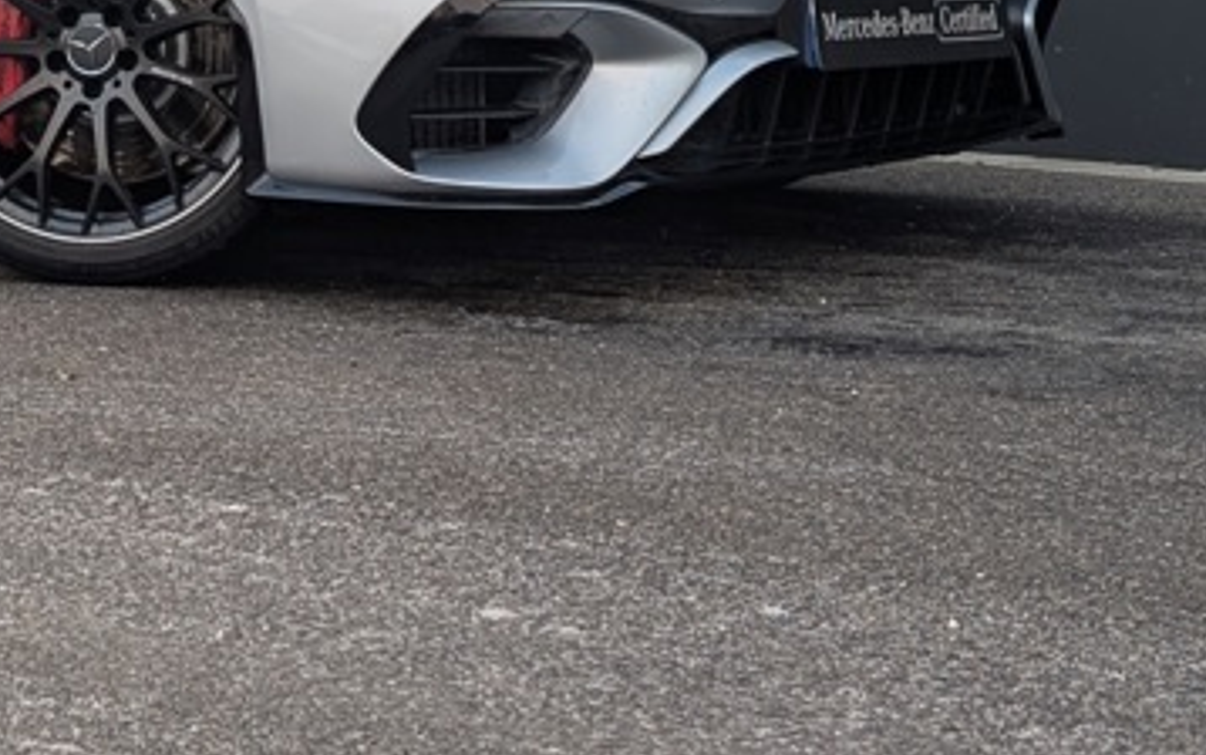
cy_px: -249
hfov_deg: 17.5
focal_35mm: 116
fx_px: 3814
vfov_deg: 11.0
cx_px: -54
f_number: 1.68
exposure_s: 1/81.8
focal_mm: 6.9
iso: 18
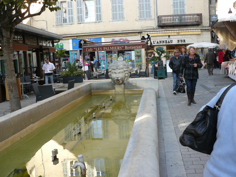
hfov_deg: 51.4
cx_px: 118
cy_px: 88
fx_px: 245
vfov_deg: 39.7
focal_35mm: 36
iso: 100
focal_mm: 6
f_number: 3.2
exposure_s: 1/100
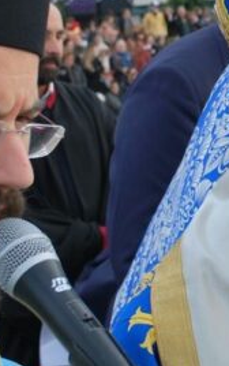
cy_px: 111
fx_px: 1196
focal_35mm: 120
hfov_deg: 10.7
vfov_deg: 17.3
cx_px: 300
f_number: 5.6
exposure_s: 1/125
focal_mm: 28
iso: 100
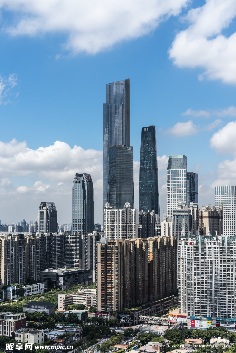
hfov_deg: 24.6
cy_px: 176
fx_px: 541
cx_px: 118
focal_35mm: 55
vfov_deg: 36.2
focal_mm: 55
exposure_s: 1/400
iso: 100
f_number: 6.3
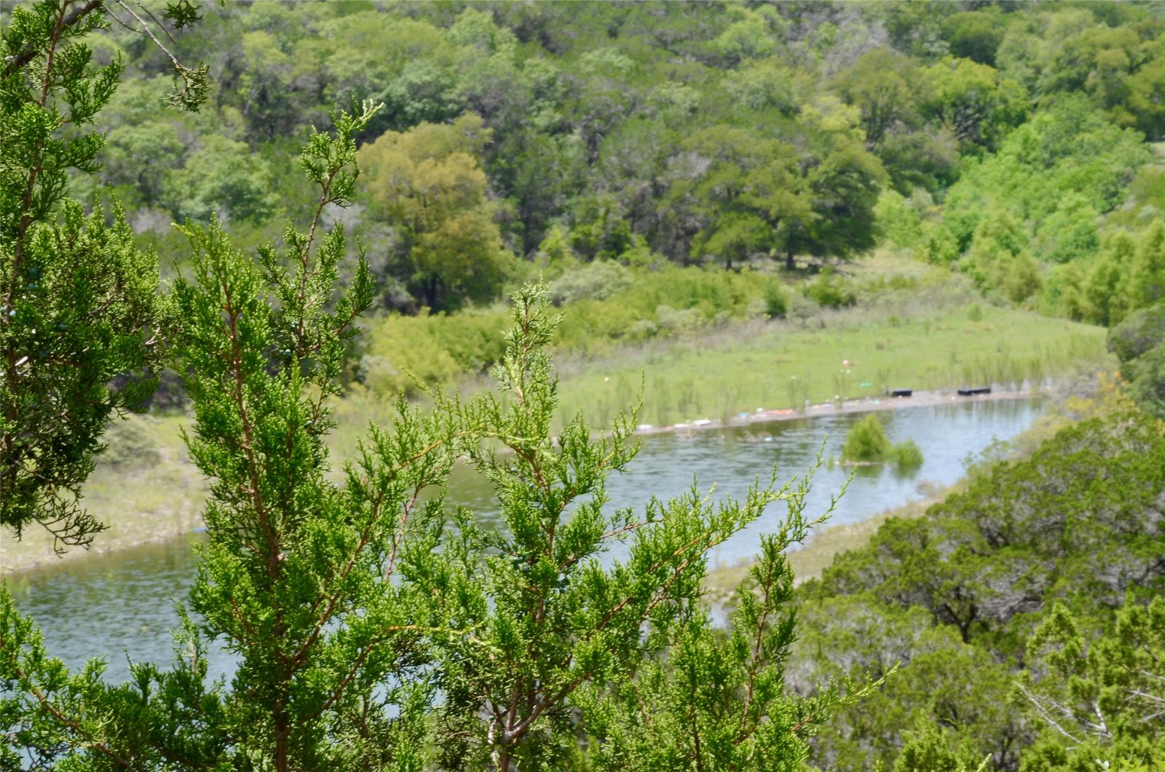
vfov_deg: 8.7
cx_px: 582
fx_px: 5086
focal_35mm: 158
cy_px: 386
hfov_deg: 13.1
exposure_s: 1/30
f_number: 25
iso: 200
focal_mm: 105
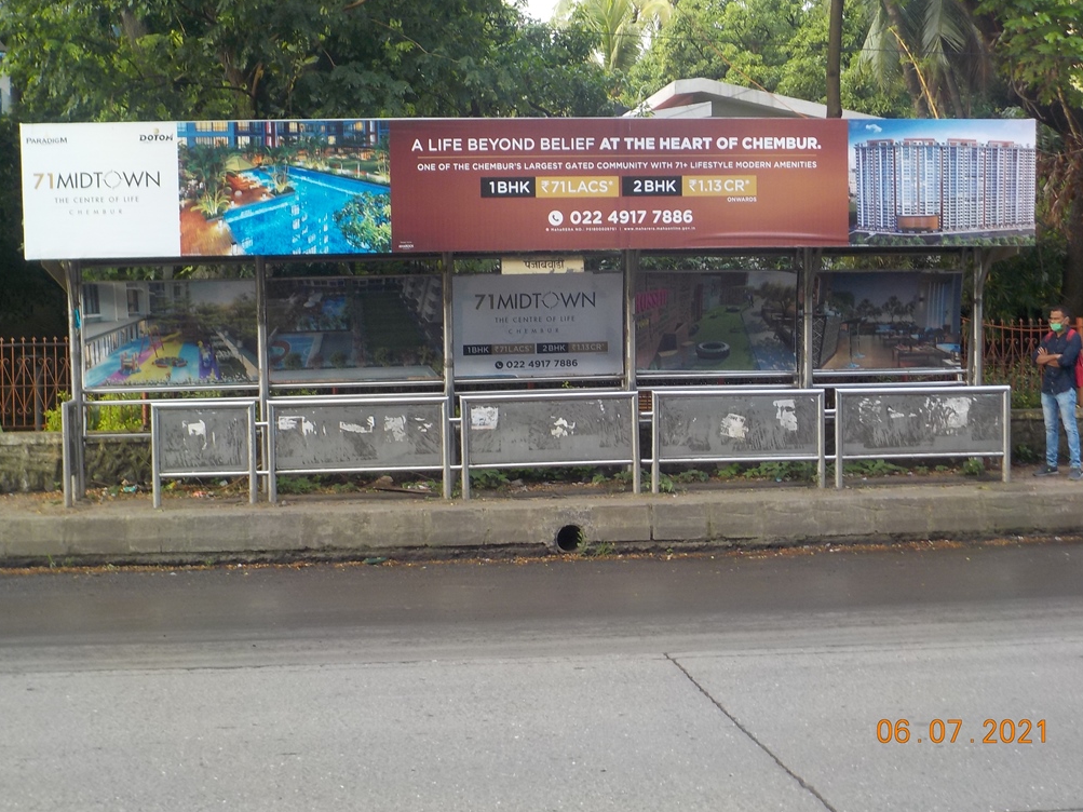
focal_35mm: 48
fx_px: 1502
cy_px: 402
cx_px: 545
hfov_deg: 39.7
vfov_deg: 30.3
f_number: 4.2
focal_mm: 6.4
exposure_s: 1/60
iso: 125
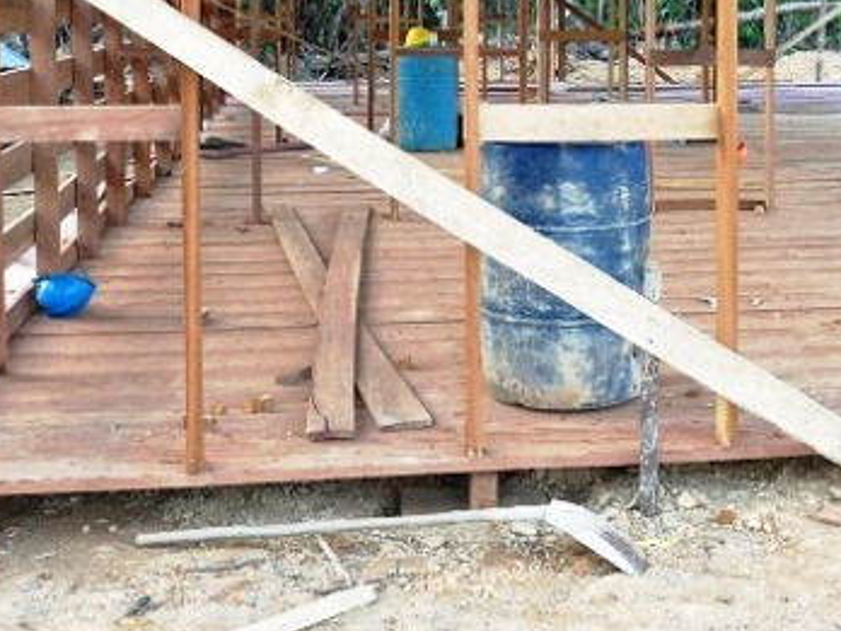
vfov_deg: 25.0
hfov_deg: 33.3
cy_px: 73
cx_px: 592
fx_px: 1385
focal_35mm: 57
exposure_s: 1/40
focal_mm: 5.6
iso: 100
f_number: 3
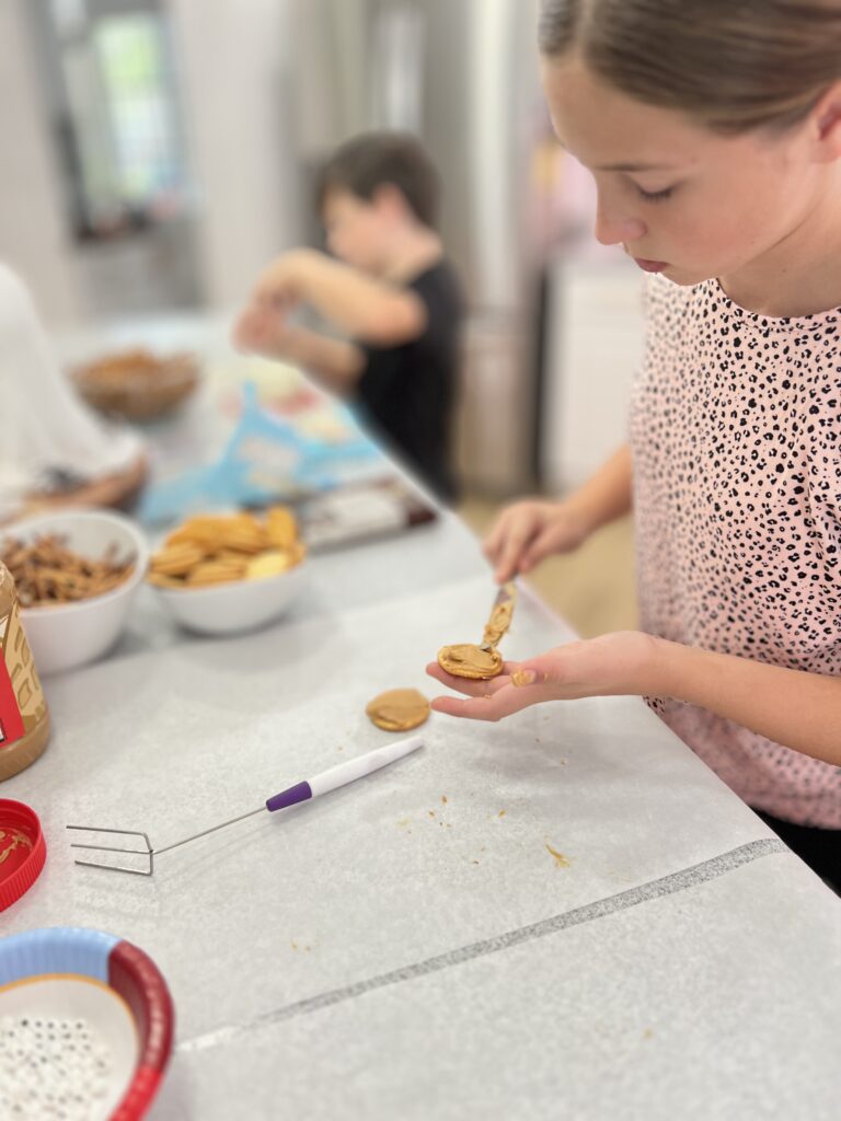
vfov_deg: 67.3
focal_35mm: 26
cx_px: 420
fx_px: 842
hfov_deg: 53.1
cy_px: 560
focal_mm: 5.7
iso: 80
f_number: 1.5
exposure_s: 1/60
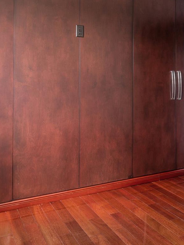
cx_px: 188
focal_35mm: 43
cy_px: 91
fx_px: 305
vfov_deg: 43.5
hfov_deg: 30.9
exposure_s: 1/1.67
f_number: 10
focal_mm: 17
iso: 200
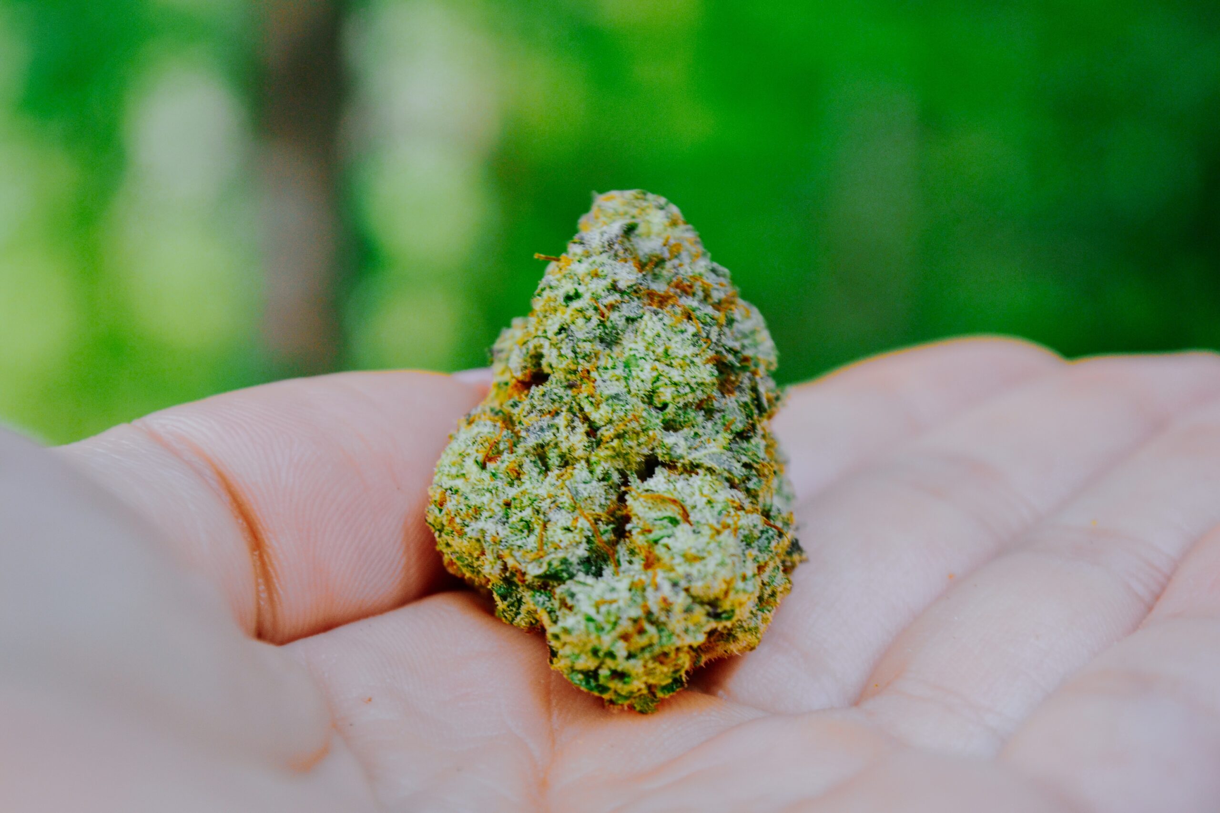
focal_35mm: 78
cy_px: 406
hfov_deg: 26.0
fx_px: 2643
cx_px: 610
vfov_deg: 17.5
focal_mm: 52
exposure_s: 1/60
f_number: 6.3
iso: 800
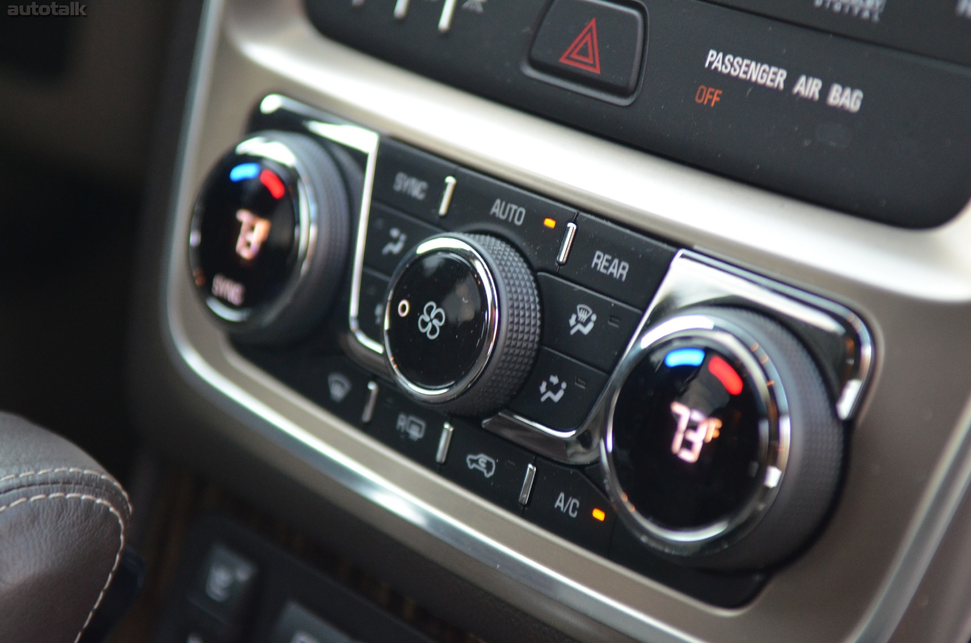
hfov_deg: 24.7
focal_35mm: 82
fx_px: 2221
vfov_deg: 16.5
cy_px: 322
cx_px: 486
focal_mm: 55
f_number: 2.8
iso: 1600
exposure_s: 1/60
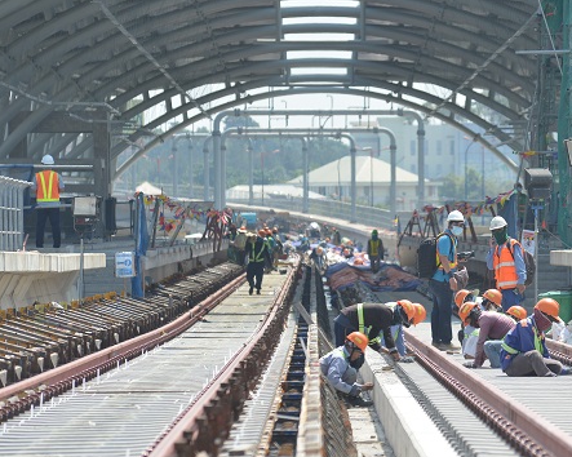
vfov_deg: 4.9
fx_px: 5381
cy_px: 269
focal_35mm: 318
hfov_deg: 6.1
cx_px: 433
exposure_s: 1/800
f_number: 6.3
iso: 320
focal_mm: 200
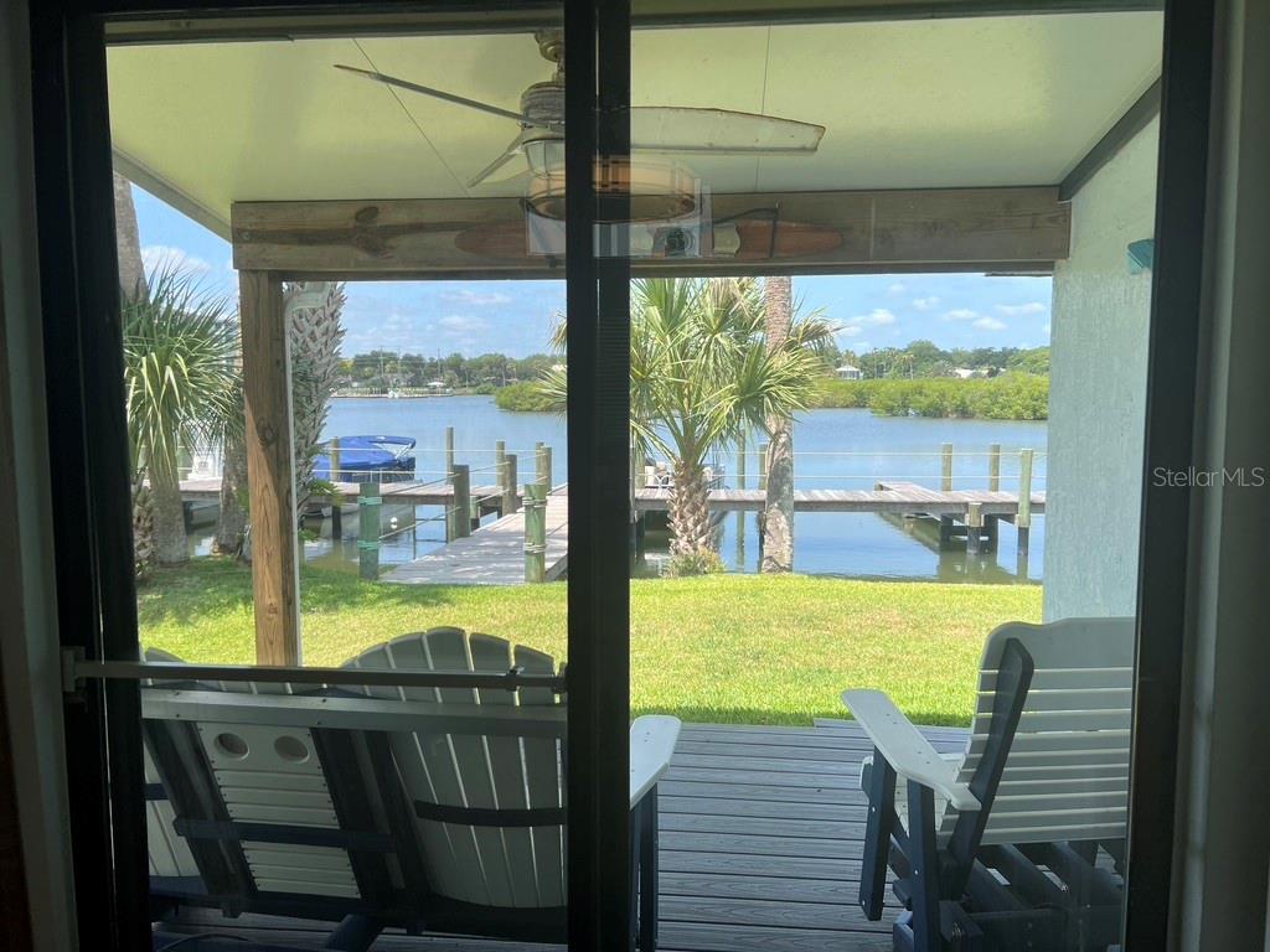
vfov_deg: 53.1
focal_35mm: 26
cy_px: 476
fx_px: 954
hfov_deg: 67.3
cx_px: 635
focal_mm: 5.7
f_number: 1.5
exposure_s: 1/1266
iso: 50
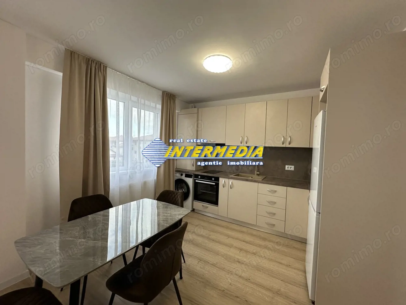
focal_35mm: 14
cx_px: 203
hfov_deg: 102.1
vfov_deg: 85.7
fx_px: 164
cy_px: 152
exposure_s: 1/100
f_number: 2.2
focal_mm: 2.22
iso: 125
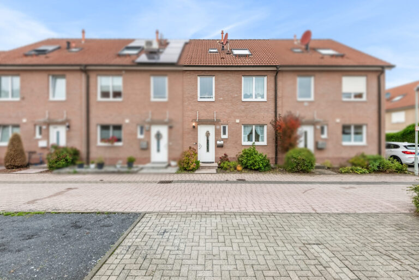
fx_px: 186
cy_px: 140
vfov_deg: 73.8
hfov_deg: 96.7
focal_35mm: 16
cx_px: 210
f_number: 11
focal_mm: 16
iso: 200
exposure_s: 1/60
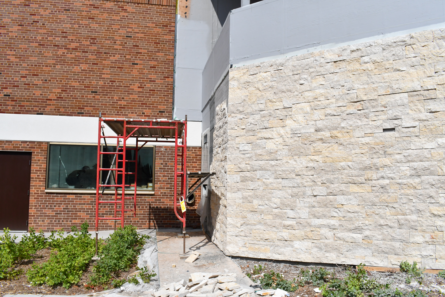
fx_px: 371
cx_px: 222
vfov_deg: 43.6
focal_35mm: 30
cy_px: 148
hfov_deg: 61.9
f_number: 14
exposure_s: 1/1600
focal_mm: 20
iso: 800
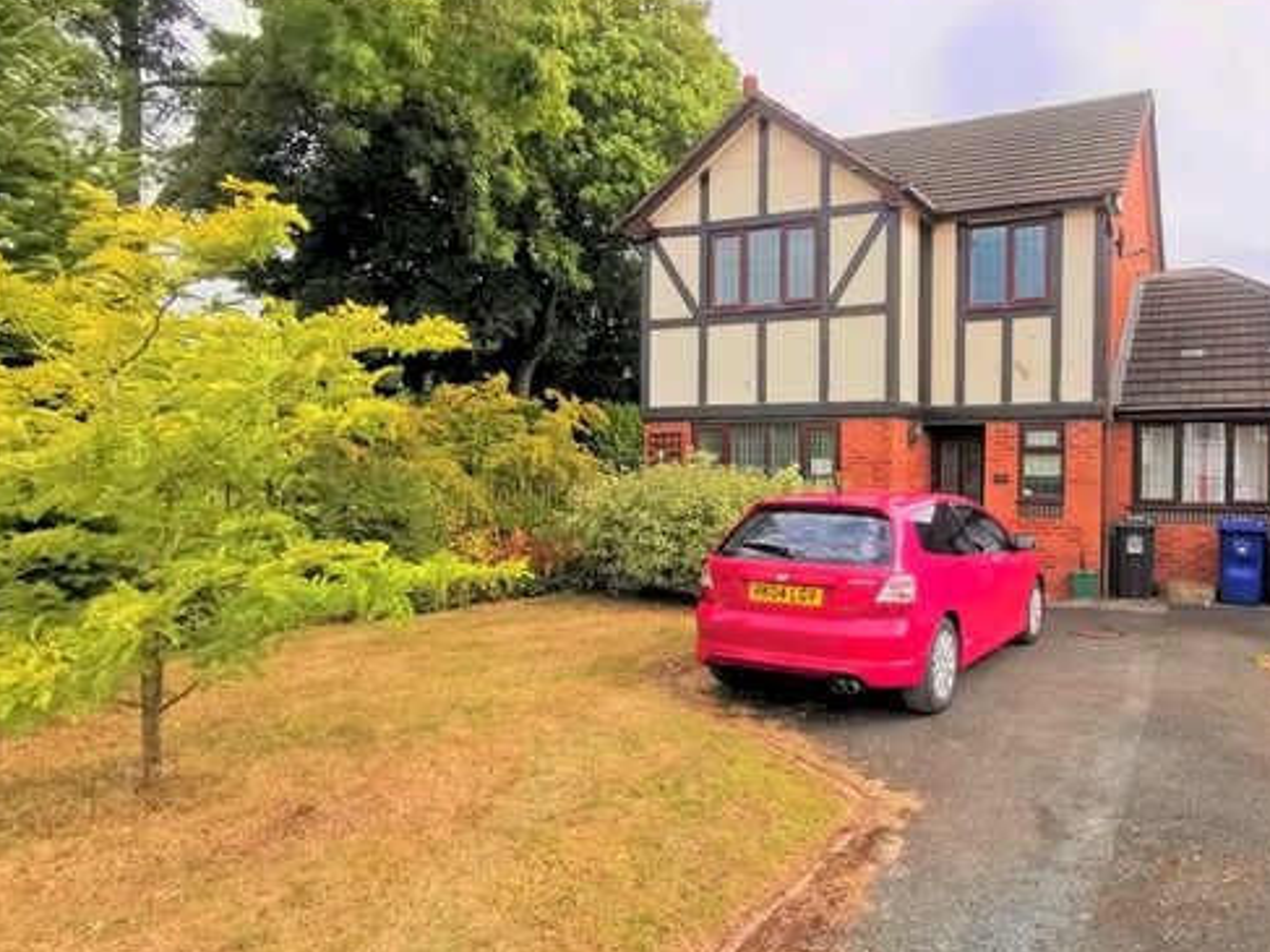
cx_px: 884
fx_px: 844
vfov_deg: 58.9
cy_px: 481
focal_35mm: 23
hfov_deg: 70.9
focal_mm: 2.35
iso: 50
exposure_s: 1/686
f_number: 2.2
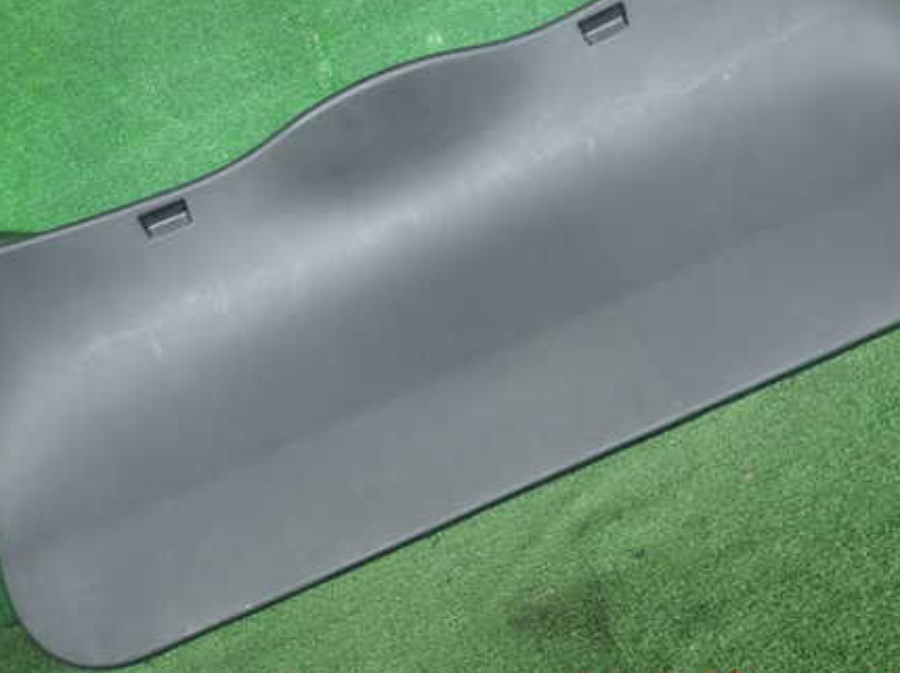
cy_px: 249
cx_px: 422
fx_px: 909
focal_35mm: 35
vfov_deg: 40.3
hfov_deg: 52.6
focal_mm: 4.5
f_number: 2
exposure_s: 1/60
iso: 100
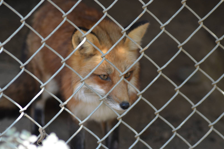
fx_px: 1081
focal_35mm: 174
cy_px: 74
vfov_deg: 7.9
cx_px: 112
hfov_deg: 11.8
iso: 400
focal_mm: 116
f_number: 4.2
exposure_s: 1/250
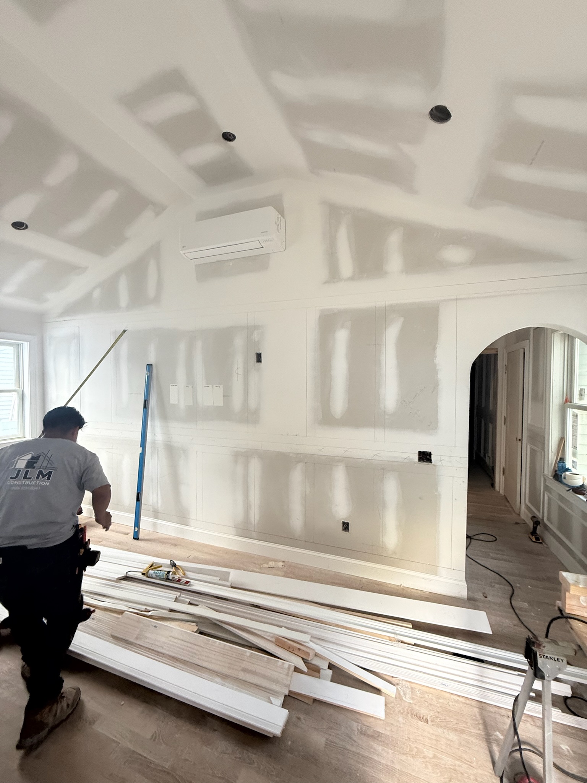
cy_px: 392
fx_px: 317
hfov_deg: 85.7
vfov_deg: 102.1
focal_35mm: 14
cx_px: 294
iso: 160
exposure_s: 1/99
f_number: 2.2
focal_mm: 2.22
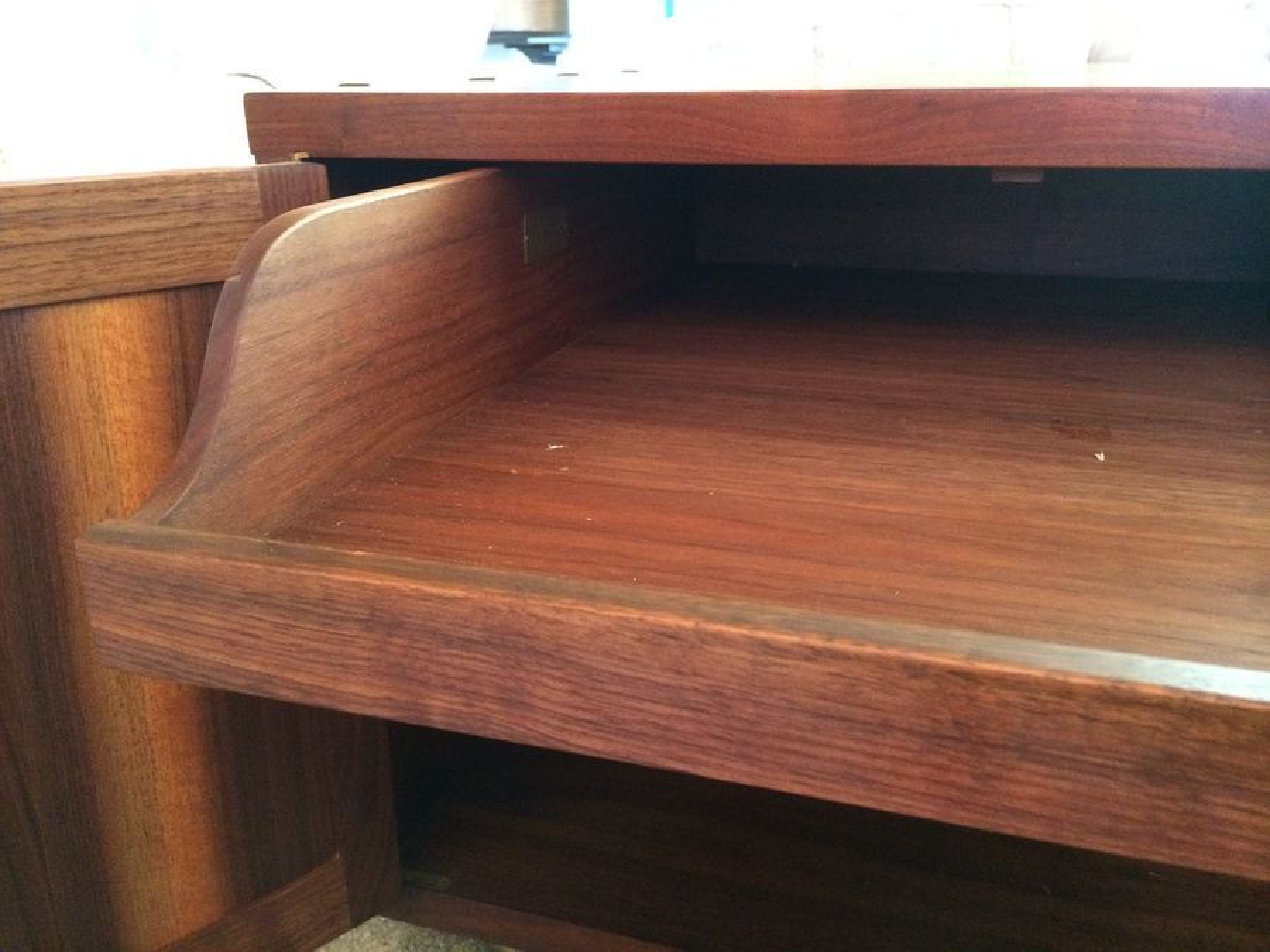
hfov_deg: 60.0
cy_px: 476
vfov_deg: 46.8
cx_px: 635
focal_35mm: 30
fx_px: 1101
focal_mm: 4.12
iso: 320
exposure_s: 1/17
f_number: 2.2
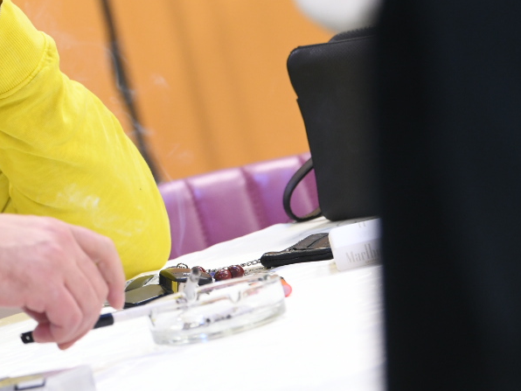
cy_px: -42
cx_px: -112
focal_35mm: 366
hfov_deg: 5.4
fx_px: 5509
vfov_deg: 4.1
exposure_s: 1/160
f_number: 5
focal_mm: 140
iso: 1250
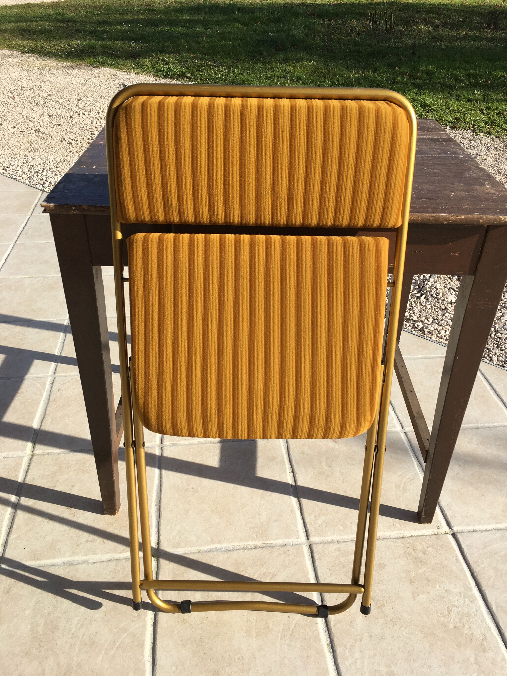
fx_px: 566
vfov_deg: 61.7
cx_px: 254
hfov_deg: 48.2
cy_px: 338
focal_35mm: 29
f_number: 2.2
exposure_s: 1/999
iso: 25
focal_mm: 4.15
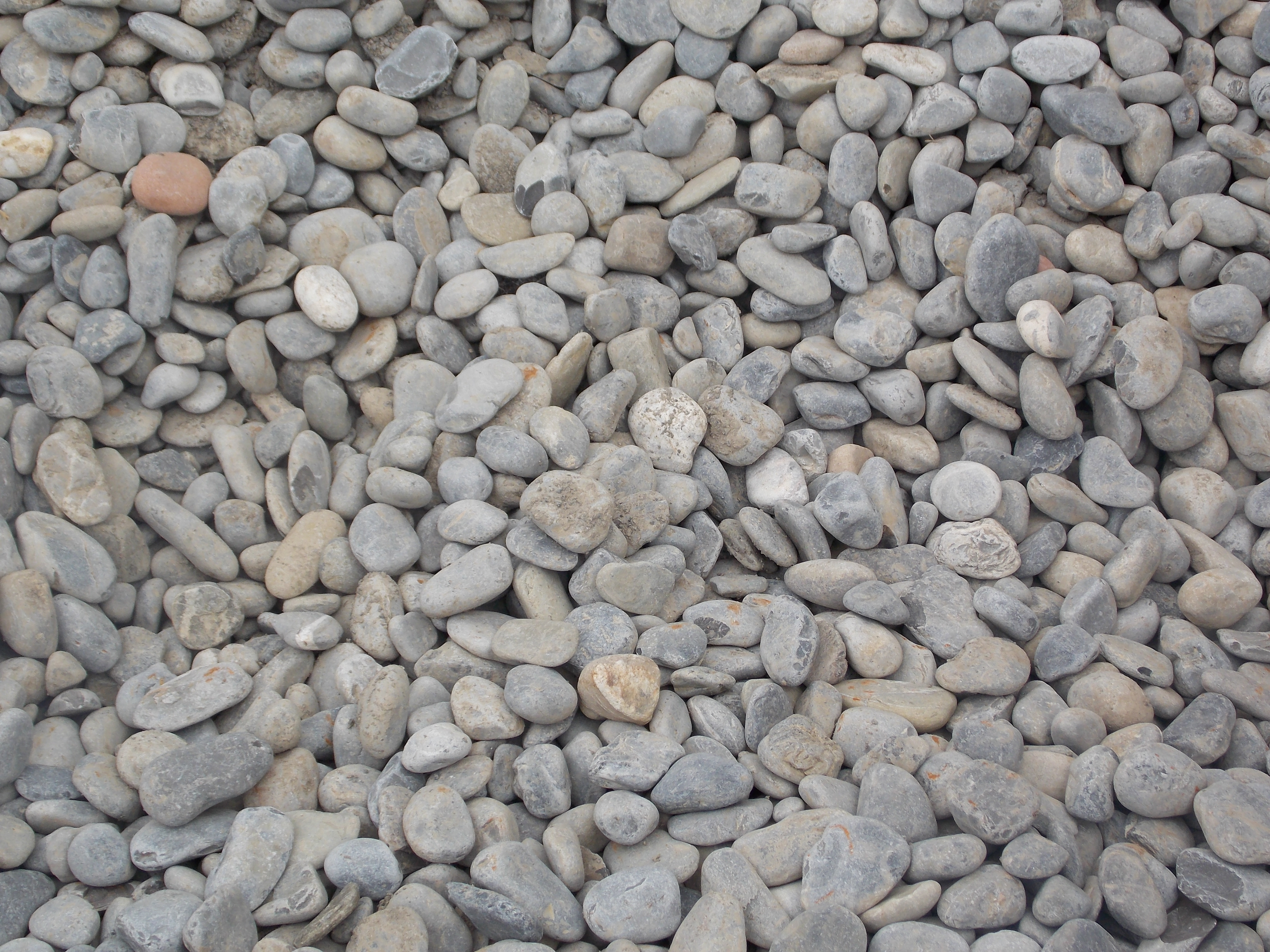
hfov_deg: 27.8
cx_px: 635
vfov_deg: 21.0
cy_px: 476
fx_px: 2568
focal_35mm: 70
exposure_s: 1/320
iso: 80
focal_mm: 12.5
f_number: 4.2
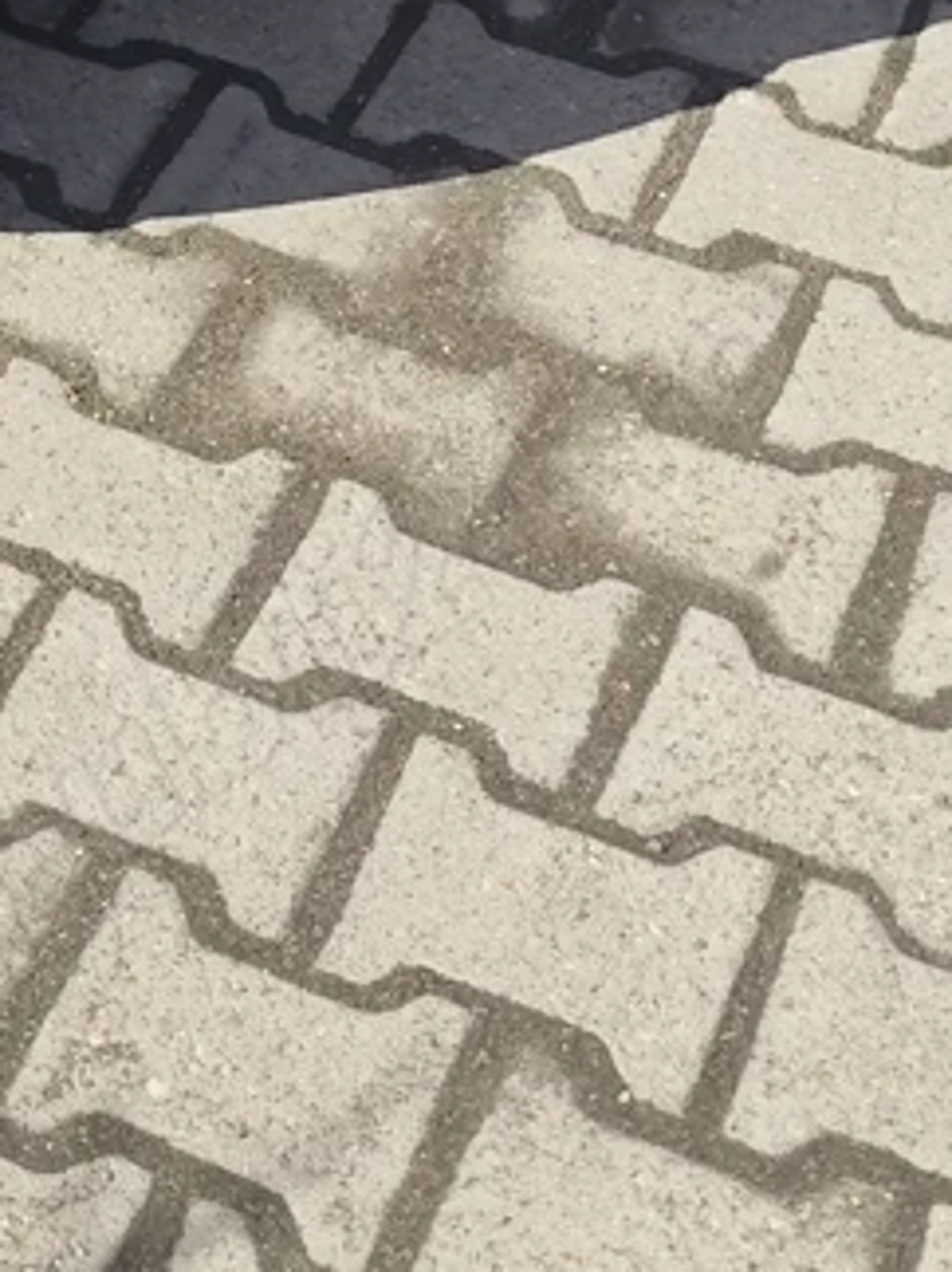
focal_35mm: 95
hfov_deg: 15.2
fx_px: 3486
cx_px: -94
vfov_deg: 16.4
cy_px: -1177
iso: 50
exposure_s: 1/742
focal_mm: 6.14
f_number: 1.65
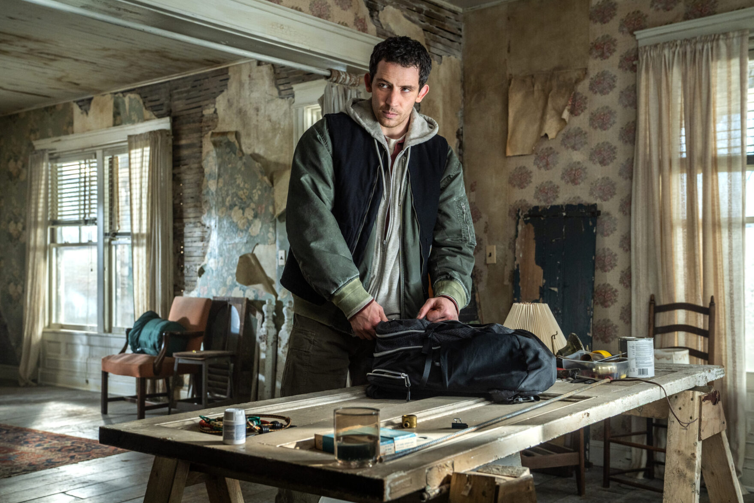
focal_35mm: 40
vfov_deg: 33.4
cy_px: 255
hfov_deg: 48.5
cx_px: 376
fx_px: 838
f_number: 4.5
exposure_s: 1/400
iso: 1000
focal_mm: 39
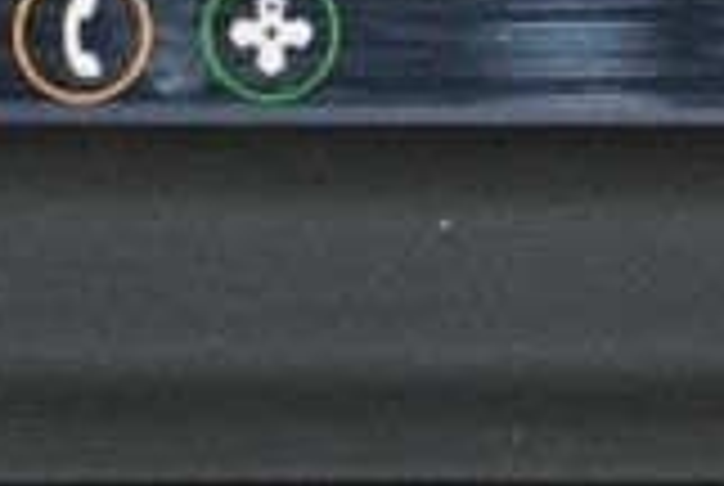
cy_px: -259
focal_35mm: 666
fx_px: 13419
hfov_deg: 3.1
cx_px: 621
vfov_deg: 2.1
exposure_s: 1/50
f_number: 4.5
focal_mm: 70
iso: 2800
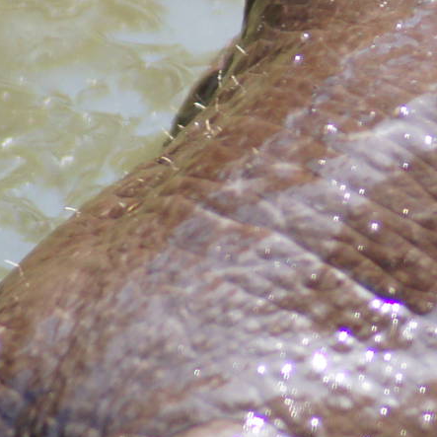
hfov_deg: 1.3
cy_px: 303
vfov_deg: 1.3
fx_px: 19739
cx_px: 517
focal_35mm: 1382
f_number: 5.6
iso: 800
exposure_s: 1/500
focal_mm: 300
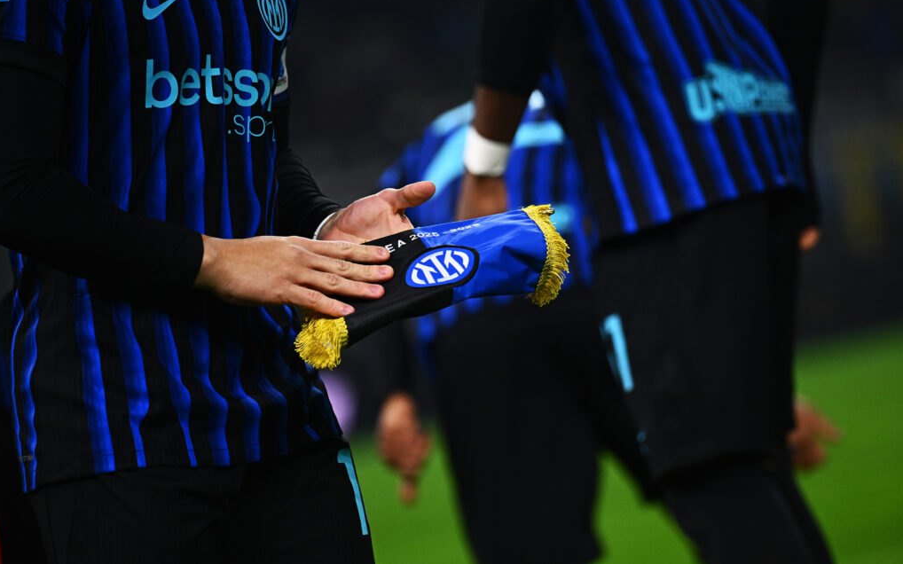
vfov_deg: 6.4
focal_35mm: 205
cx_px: 450
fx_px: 5044
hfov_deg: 10.2
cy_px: 262
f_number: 2.8
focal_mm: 200
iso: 1600
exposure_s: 1/1600
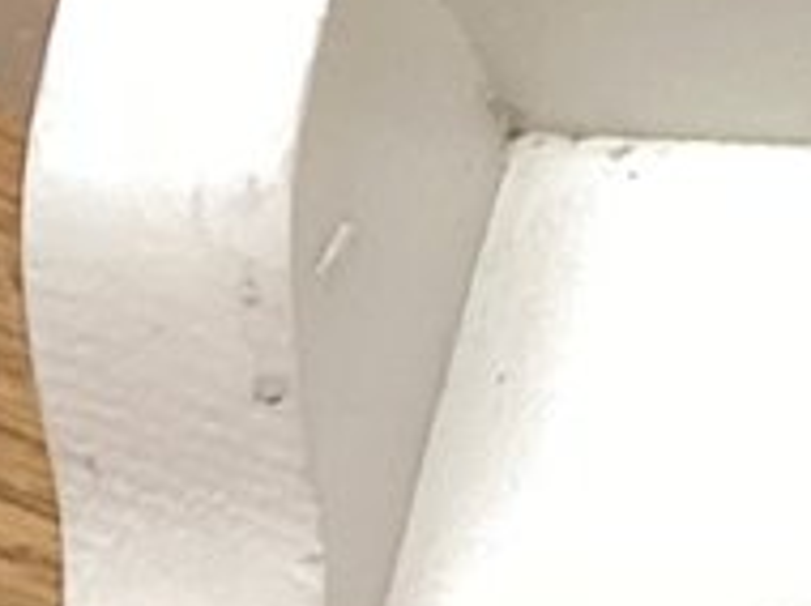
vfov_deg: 5.4
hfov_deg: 7.1
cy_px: -1560
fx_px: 5780
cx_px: 2452
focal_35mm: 247
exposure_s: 1/60
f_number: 2.4
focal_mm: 3.3
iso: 125
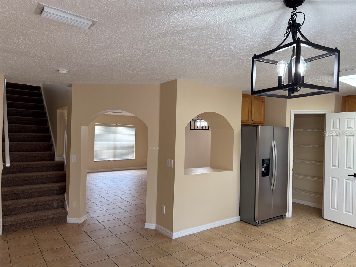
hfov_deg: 71.6
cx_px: 178
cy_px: 134
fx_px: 247
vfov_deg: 56.8
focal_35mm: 24
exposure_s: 1/120
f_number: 1.78
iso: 100
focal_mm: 6.76
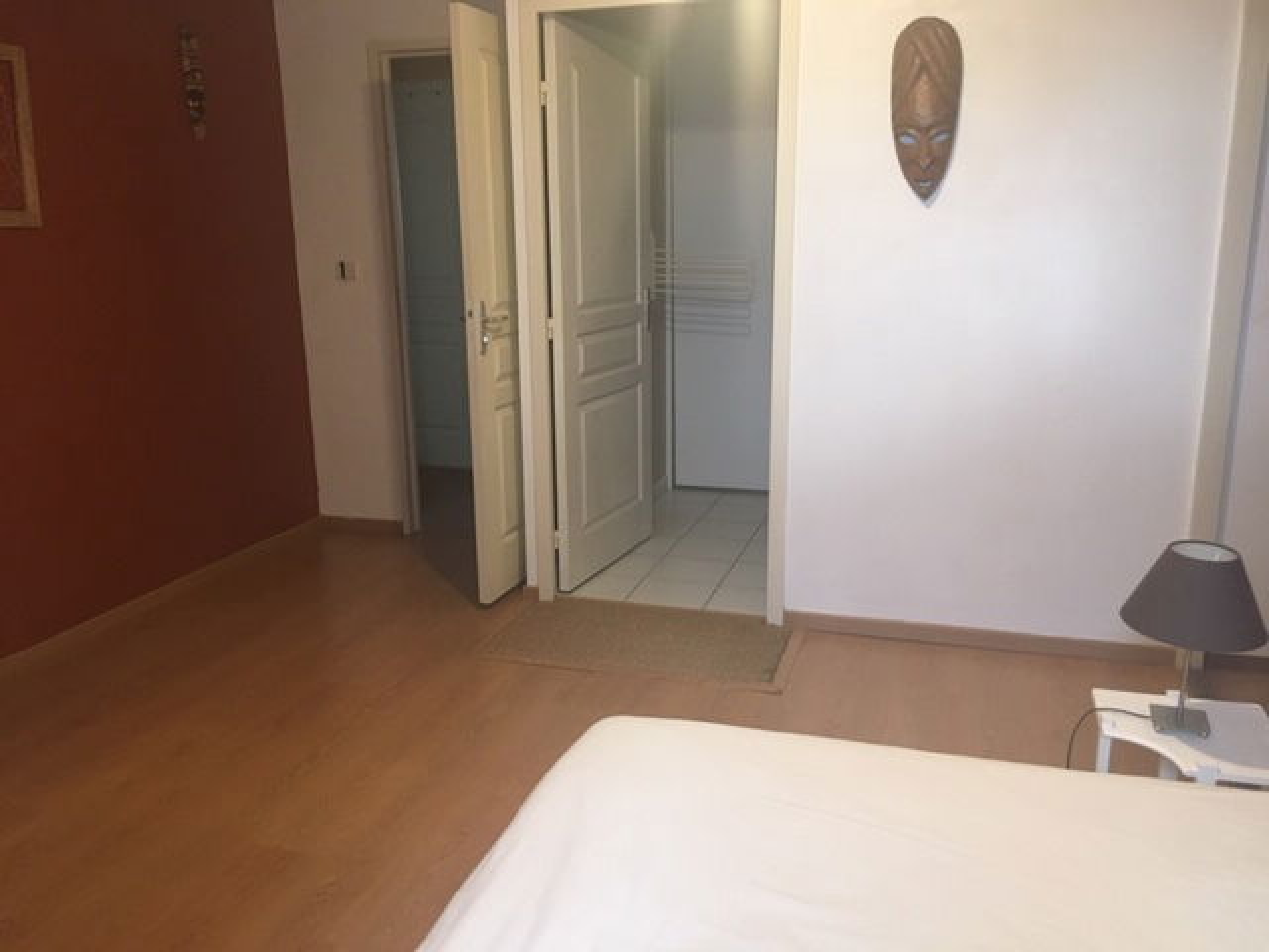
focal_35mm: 29
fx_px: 1063
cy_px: 476
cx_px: 634
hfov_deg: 61.7
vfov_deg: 48.2
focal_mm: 4.15
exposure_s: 1/33
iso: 200
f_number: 2.2
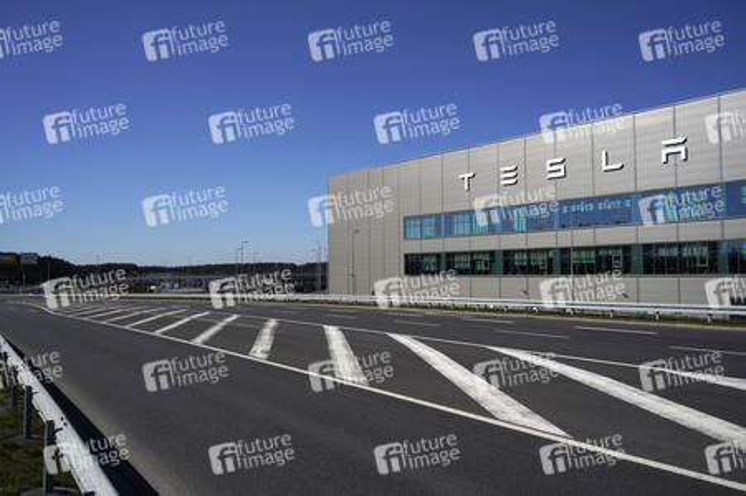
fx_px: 580
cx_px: 373
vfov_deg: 46.3
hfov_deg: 65.5
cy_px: 248
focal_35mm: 28
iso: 100
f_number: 8
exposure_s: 1/1000
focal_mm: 28
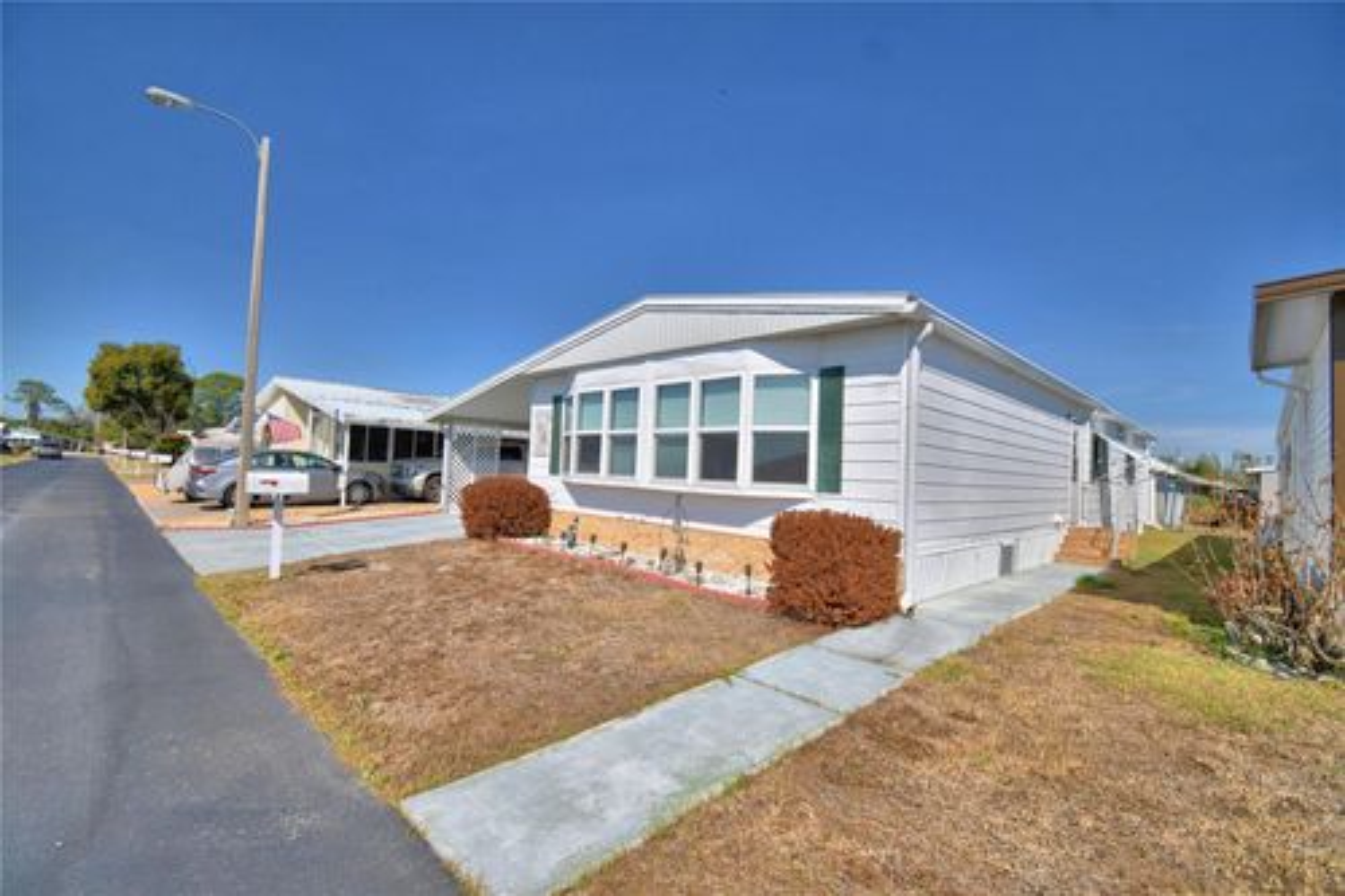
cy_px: 448
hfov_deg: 100.4
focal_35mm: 15
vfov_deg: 77.3
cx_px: 672
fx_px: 560
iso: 100
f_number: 4.5
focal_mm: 10
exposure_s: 1/2500
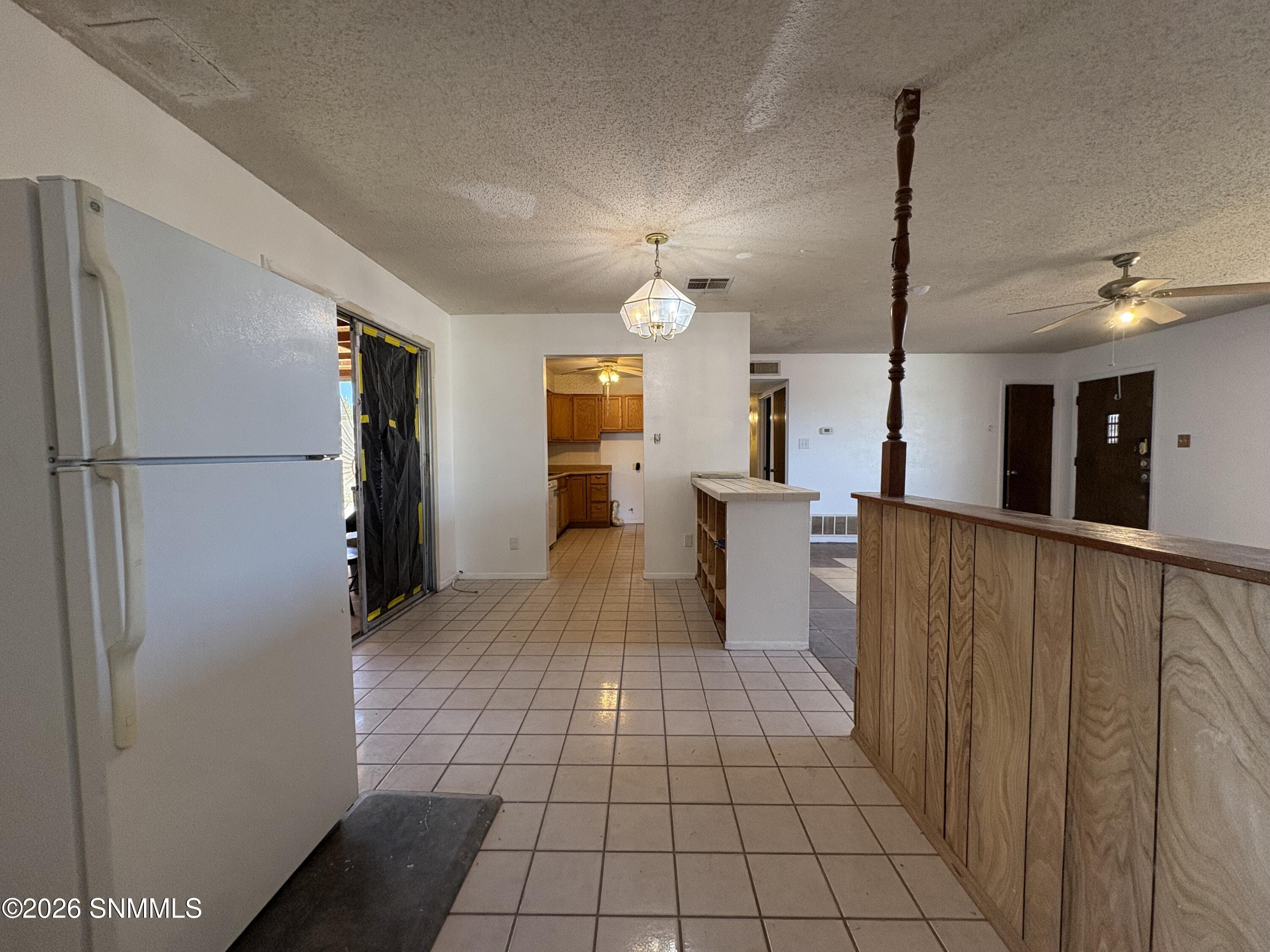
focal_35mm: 14
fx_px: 514
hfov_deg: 102.1
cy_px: 476
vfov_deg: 85.7
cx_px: 635
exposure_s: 1/120
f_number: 2.2
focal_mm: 2.22
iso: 200
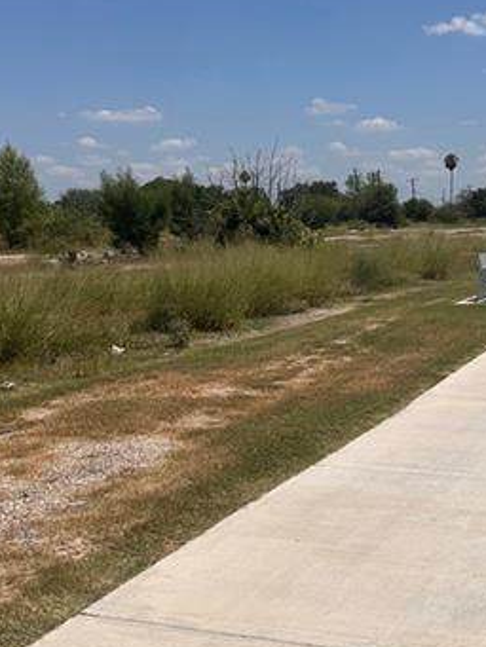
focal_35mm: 54
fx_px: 1010
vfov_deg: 35.5
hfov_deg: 26.8
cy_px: 279
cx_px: 346
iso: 80
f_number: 1.78
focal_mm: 6.86
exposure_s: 1/12048
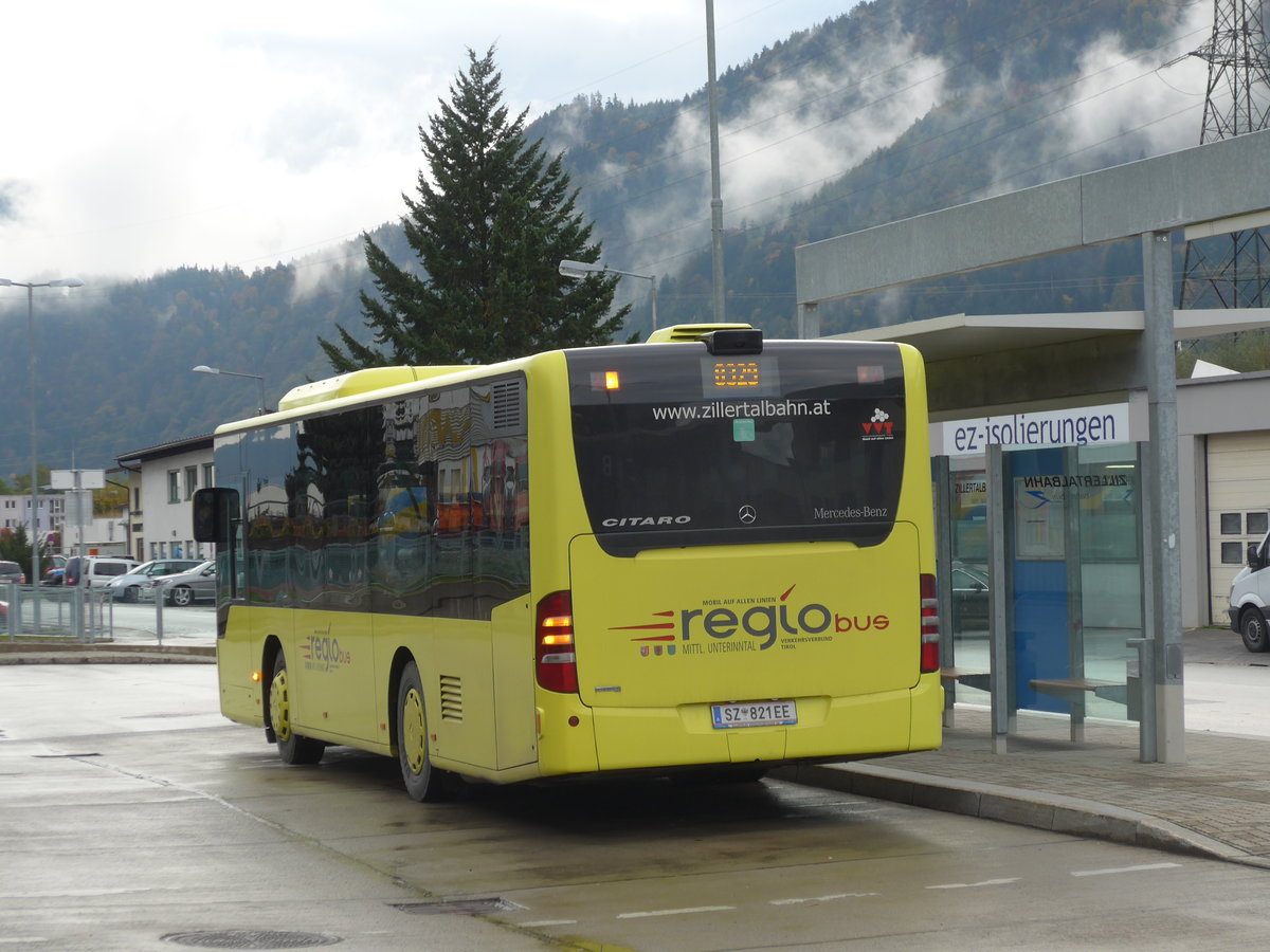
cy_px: 476
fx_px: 3302
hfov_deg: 21.8
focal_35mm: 90
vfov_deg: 16.4
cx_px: 635
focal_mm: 18
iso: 80
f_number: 4.6
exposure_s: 1/160
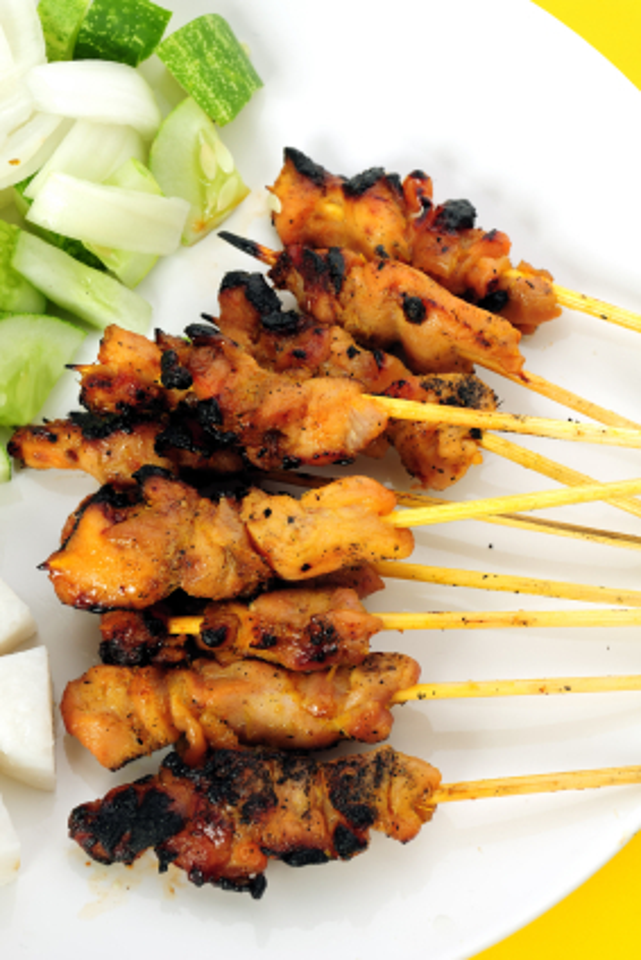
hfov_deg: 13.8
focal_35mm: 99
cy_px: 480
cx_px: 320
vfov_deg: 20.6
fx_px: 2642
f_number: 10
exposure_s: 1/125
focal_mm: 66
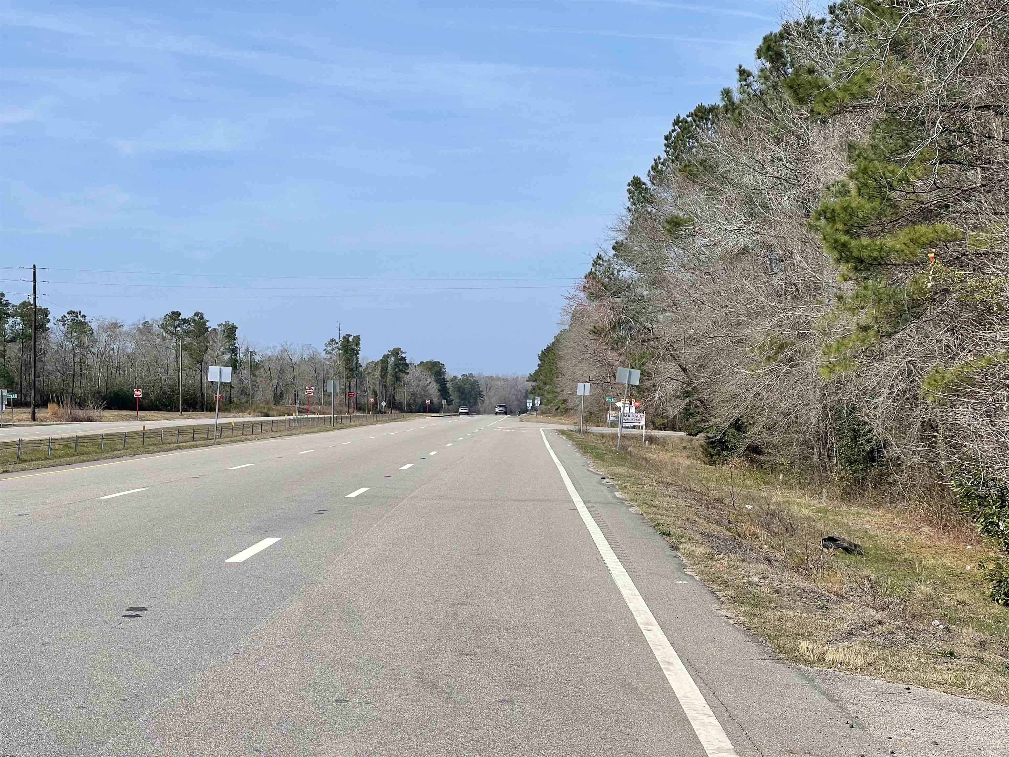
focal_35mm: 64
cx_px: 504
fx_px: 1865
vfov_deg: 22.9
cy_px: 378
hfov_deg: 30.3
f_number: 2.2
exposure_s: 1/1597
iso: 20
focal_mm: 7.5
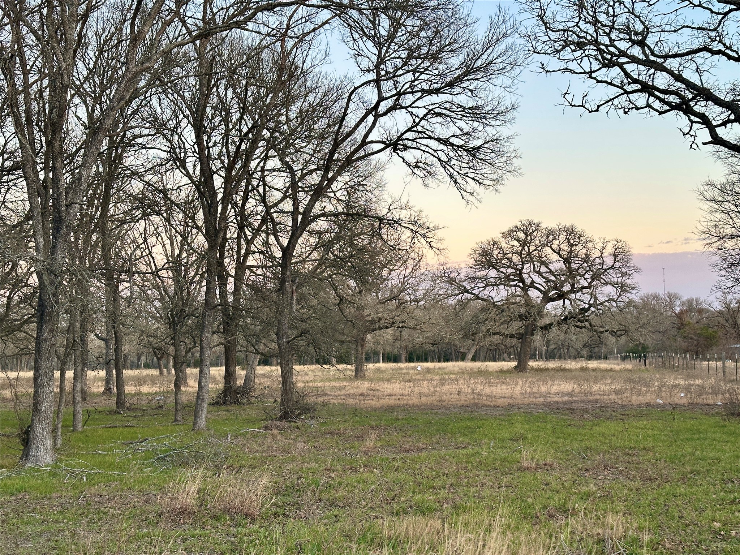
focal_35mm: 48
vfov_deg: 30.3
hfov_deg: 39.7
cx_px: 370
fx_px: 1026
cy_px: 278
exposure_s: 1/121
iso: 50
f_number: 1.78
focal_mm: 6.86
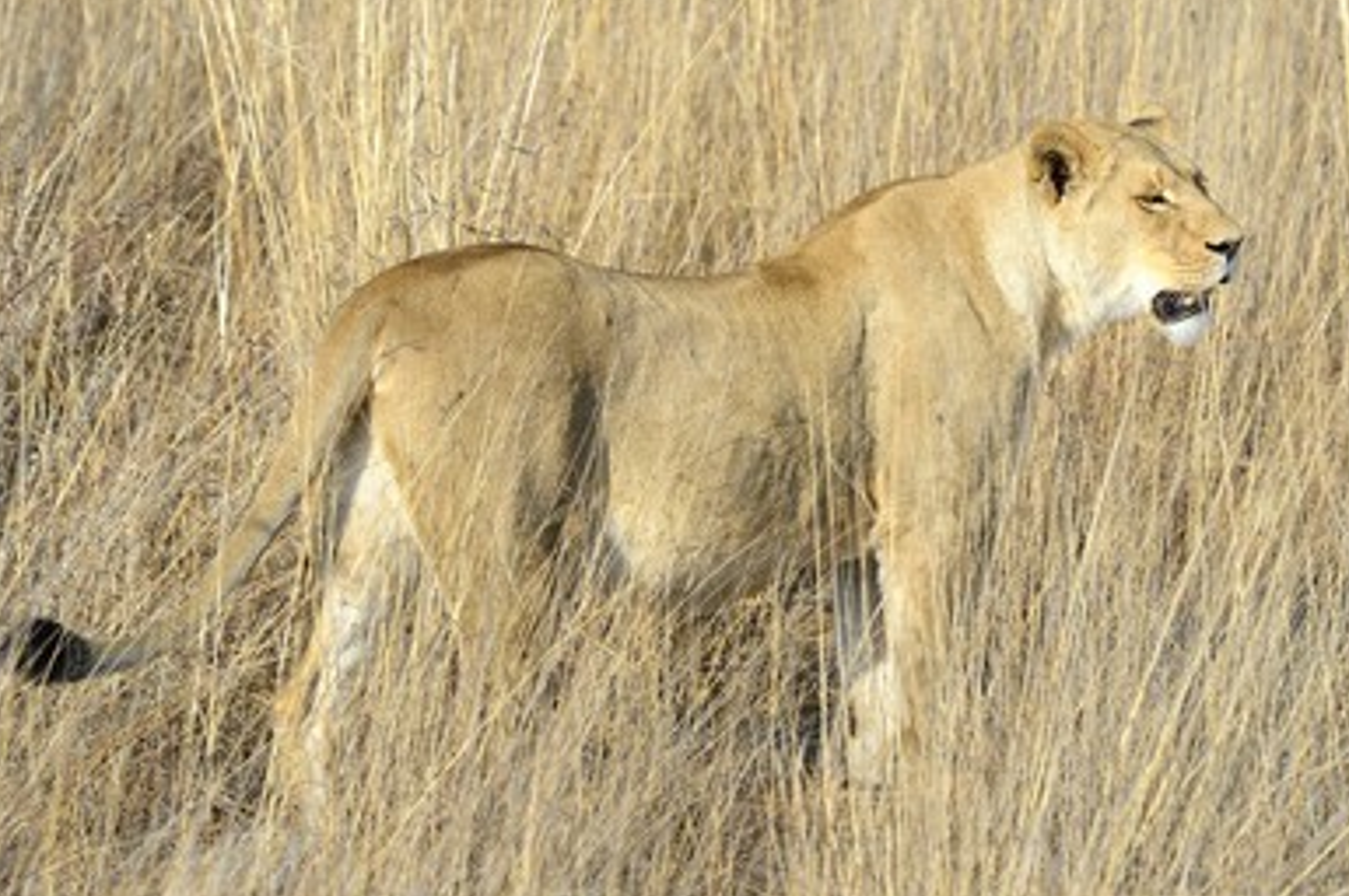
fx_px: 7975
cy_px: 466
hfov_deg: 9.7
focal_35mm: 213
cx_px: 673
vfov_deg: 6.4
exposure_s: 1/800
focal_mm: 195
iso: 400
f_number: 8
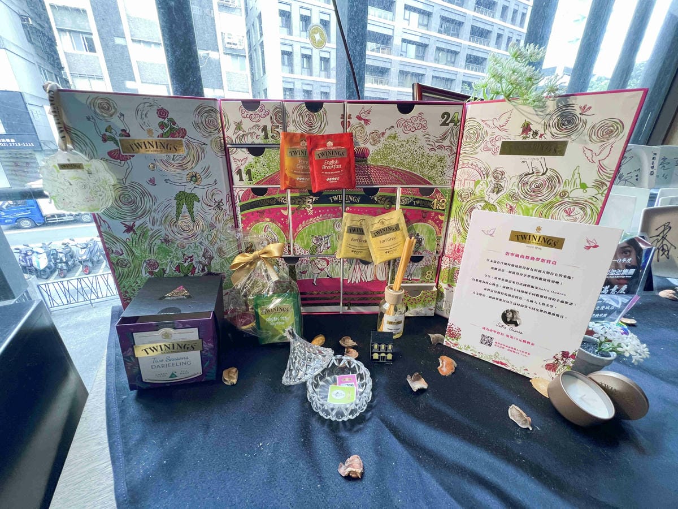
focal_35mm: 13
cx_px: 339
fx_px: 255
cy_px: 254
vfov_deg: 89.9
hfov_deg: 106.2
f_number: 1.8
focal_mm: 1.57
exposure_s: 1/121
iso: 200
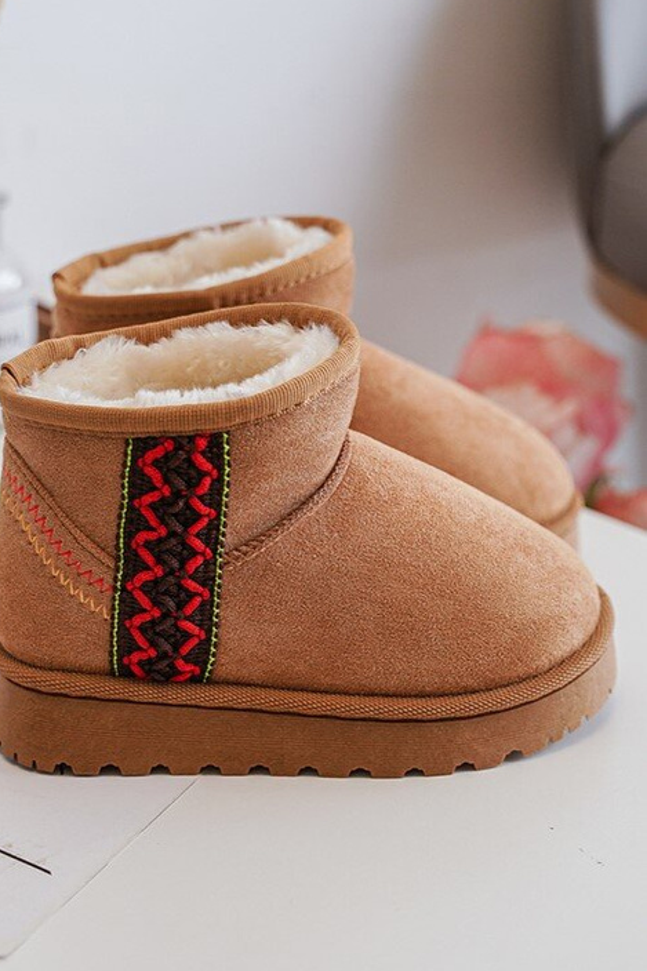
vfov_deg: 40.4
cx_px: 303
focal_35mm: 49
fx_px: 1322
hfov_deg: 27.5
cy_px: 477
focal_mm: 46
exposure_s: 1/100
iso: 500
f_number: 4
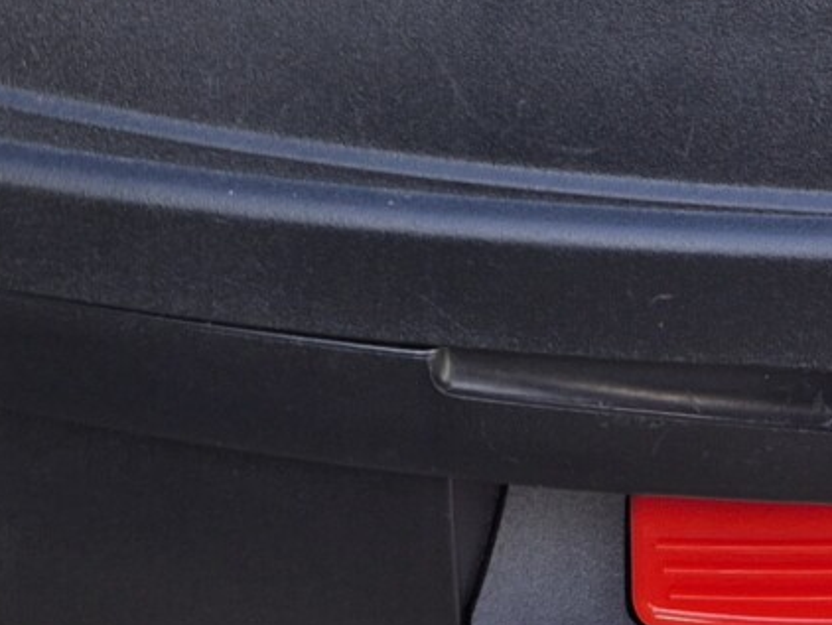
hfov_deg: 17.8
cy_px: -519
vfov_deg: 12.4
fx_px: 2621
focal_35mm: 109
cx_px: 731
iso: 25
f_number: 1.8
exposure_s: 1/301
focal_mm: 5.4
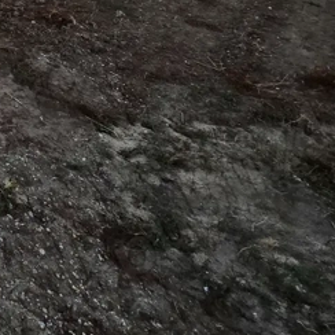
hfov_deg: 23.9
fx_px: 515
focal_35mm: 47
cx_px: -224
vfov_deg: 26.8
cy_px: -157
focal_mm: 2.2
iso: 50
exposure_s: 1/106
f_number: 2.2
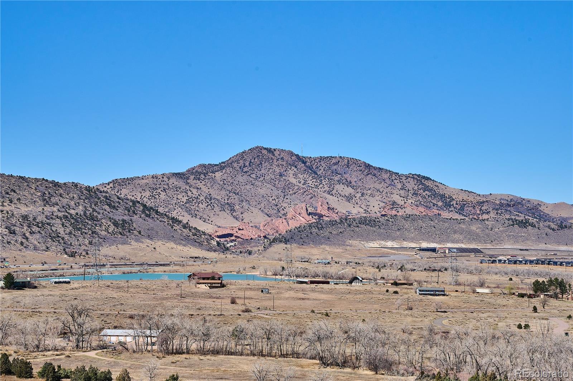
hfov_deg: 28.8
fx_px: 1114
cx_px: 286
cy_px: 190
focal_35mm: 70
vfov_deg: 19.4
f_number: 10
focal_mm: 70
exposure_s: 1/1000
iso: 400
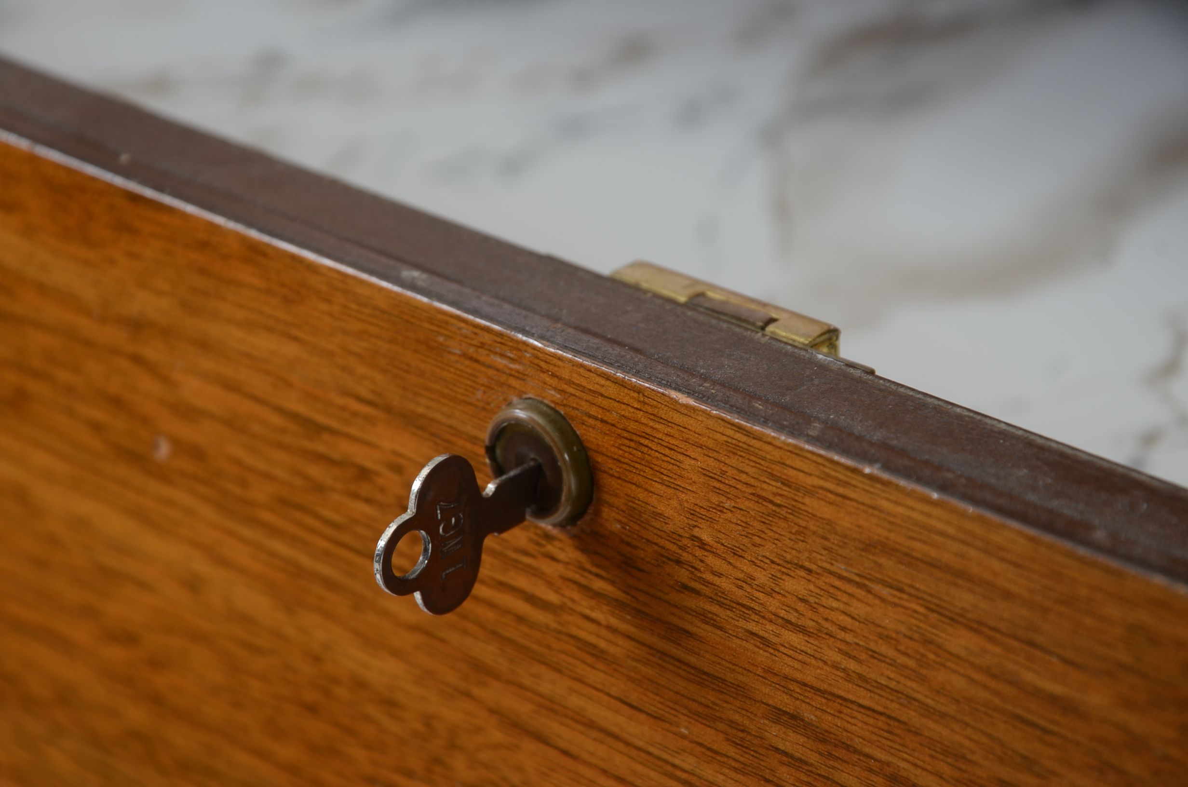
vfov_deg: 10.1
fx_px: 4446
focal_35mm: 135
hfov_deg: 15.2
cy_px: 394
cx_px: 594
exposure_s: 1/60
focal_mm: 90
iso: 160
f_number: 7.1
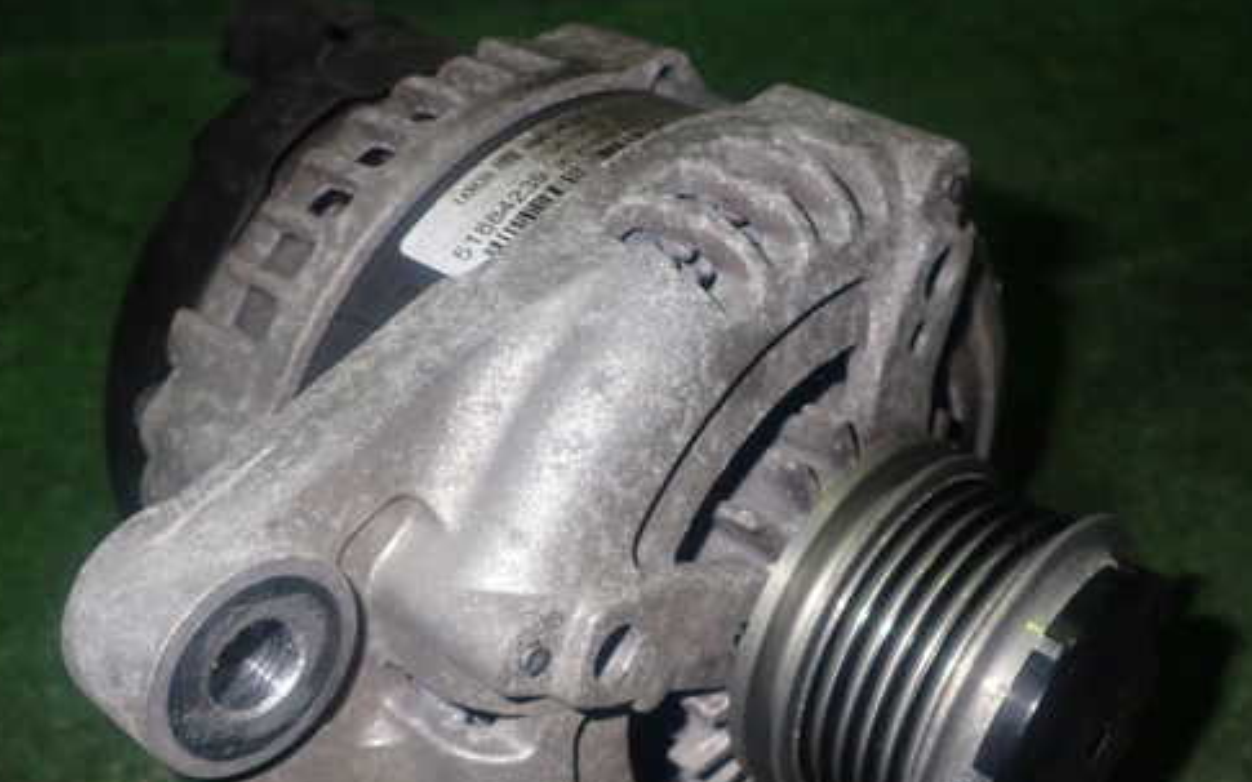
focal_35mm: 42
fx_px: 1433
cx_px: 612
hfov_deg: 47.2
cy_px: 493
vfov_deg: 30.4
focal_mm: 5.79
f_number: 7.1
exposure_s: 1/30
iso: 320
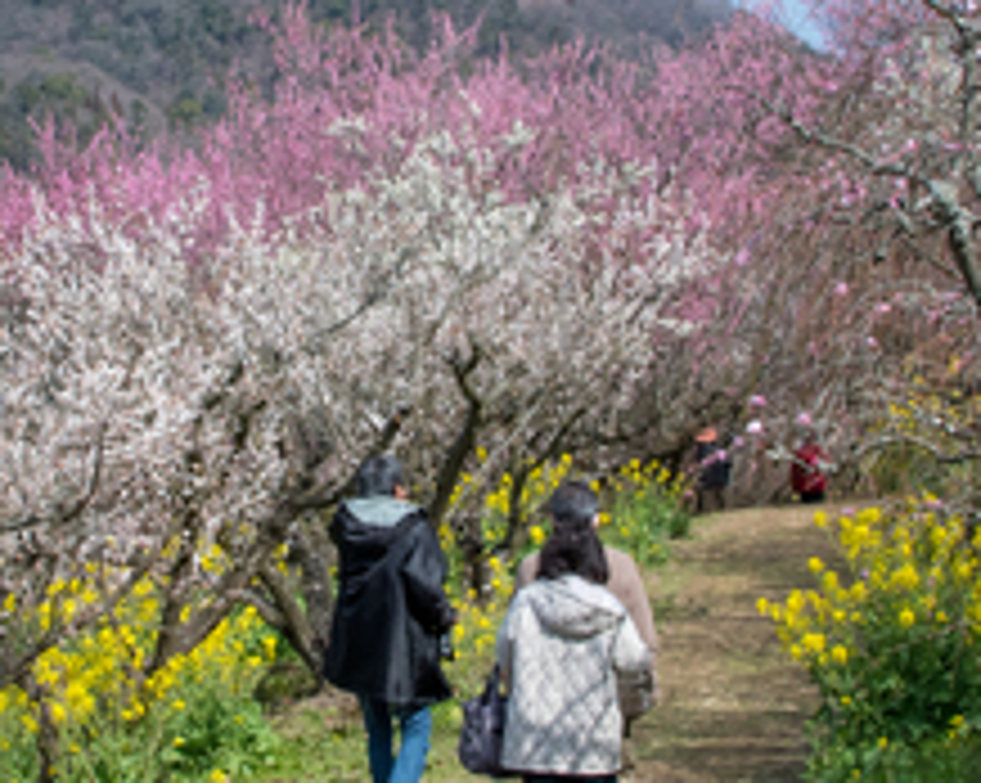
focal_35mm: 136
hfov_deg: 14.2
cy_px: 261
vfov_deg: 11.3
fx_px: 3945
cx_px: 338
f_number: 13
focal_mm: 30
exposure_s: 1/640
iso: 400
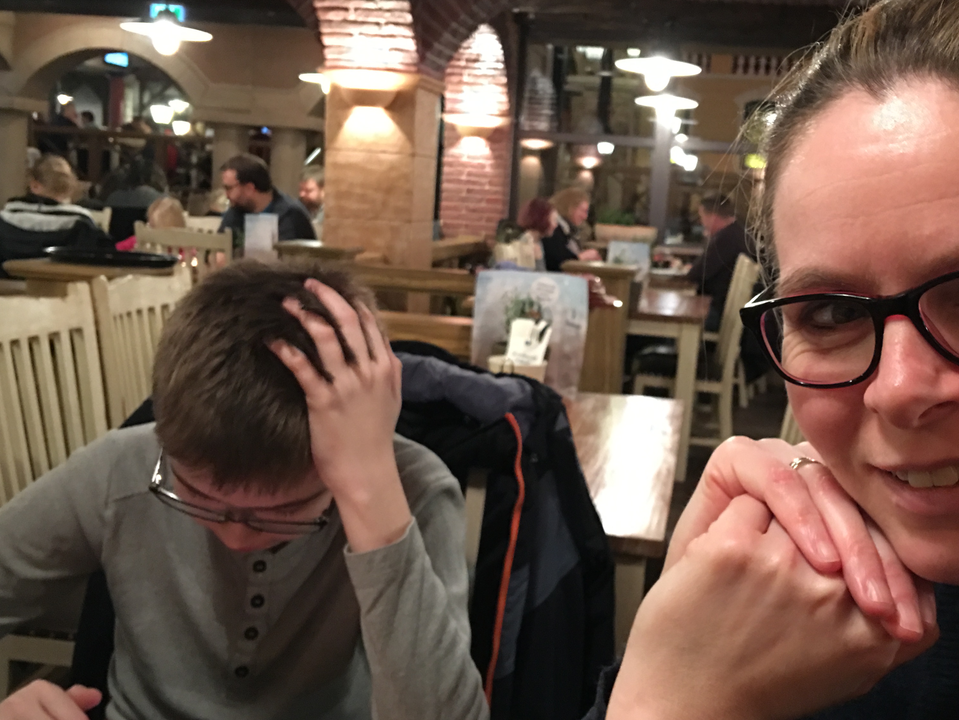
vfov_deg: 36.8
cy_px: 350
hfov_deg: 47.6
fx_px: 1081
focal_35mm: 39
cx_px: 575
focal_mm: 4.15
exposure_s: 1/4
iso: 125
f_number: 2.2
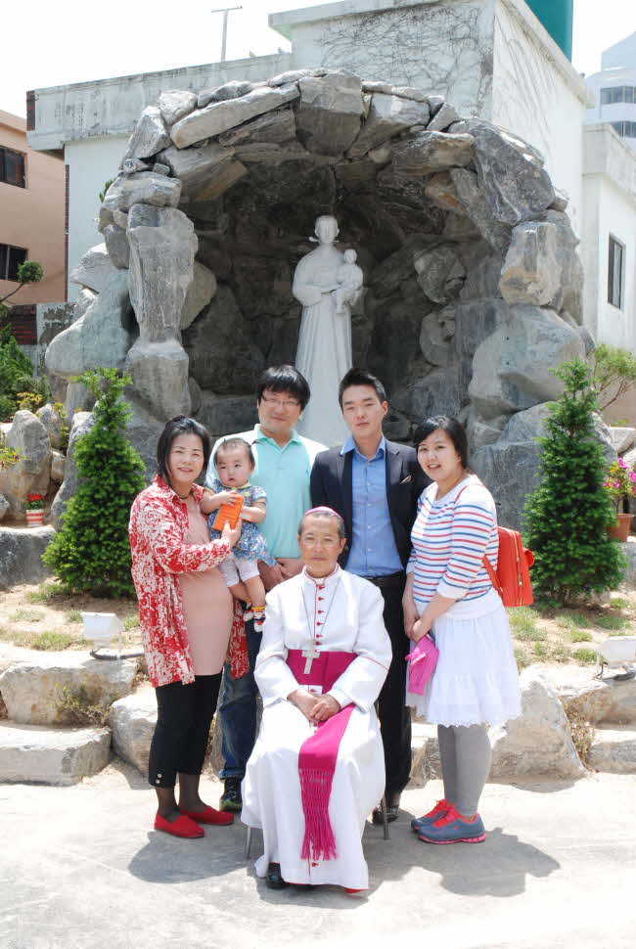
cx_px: 318
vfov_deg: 44.9
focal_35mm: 44
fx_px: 1149
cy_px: 474
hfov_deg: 31.0
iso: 200
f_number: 11
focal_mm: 29
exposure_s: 1/100
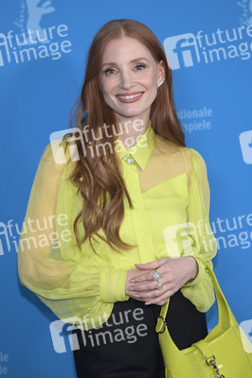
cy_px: 189
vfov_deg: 12.5
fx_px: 1735
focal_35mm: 165
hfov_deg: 8.3
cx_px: 126
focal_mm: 165
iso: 800
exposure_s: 1/400
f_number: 3.5
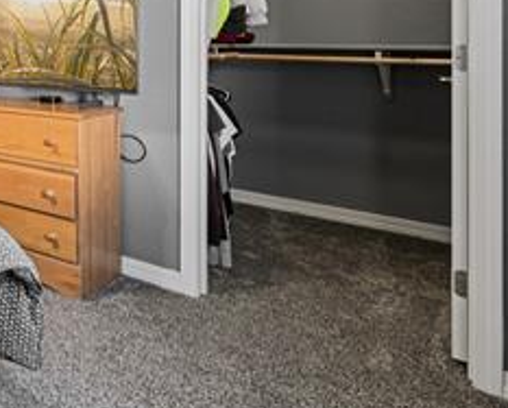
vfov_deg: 38.1
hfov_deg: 34.2
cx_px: -166
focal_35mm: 36
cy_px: 31
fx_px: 542
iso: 400
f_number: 13
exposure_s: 1/3
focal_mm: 14
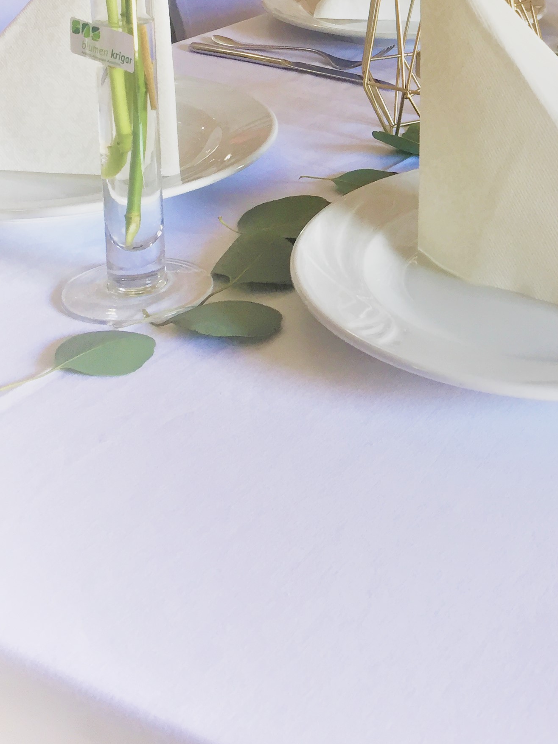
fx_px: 1160
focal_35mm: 54
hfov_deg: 26.2
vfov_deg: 33.6
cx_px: 499
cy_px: 67
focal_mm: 4.15
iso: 32
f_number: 2.2
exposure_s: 1/33
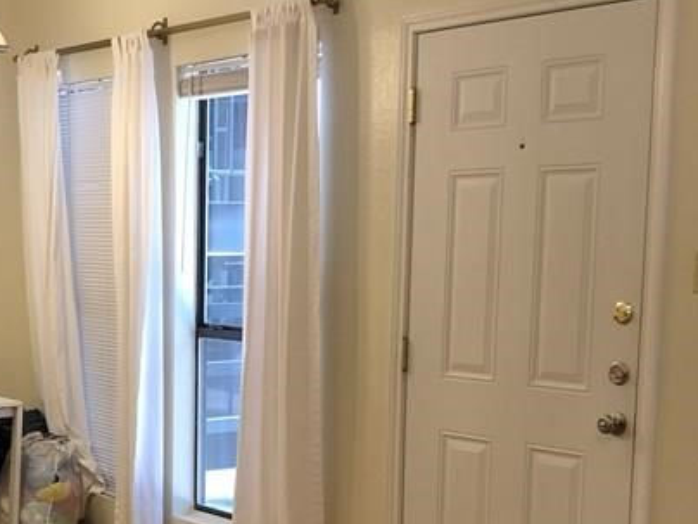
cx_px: 154
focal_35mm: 71
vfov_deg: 20.3
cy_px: 482
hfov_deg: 26.9
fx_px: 1432
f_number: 1.8
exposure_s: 1/15
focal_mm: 4
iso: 50
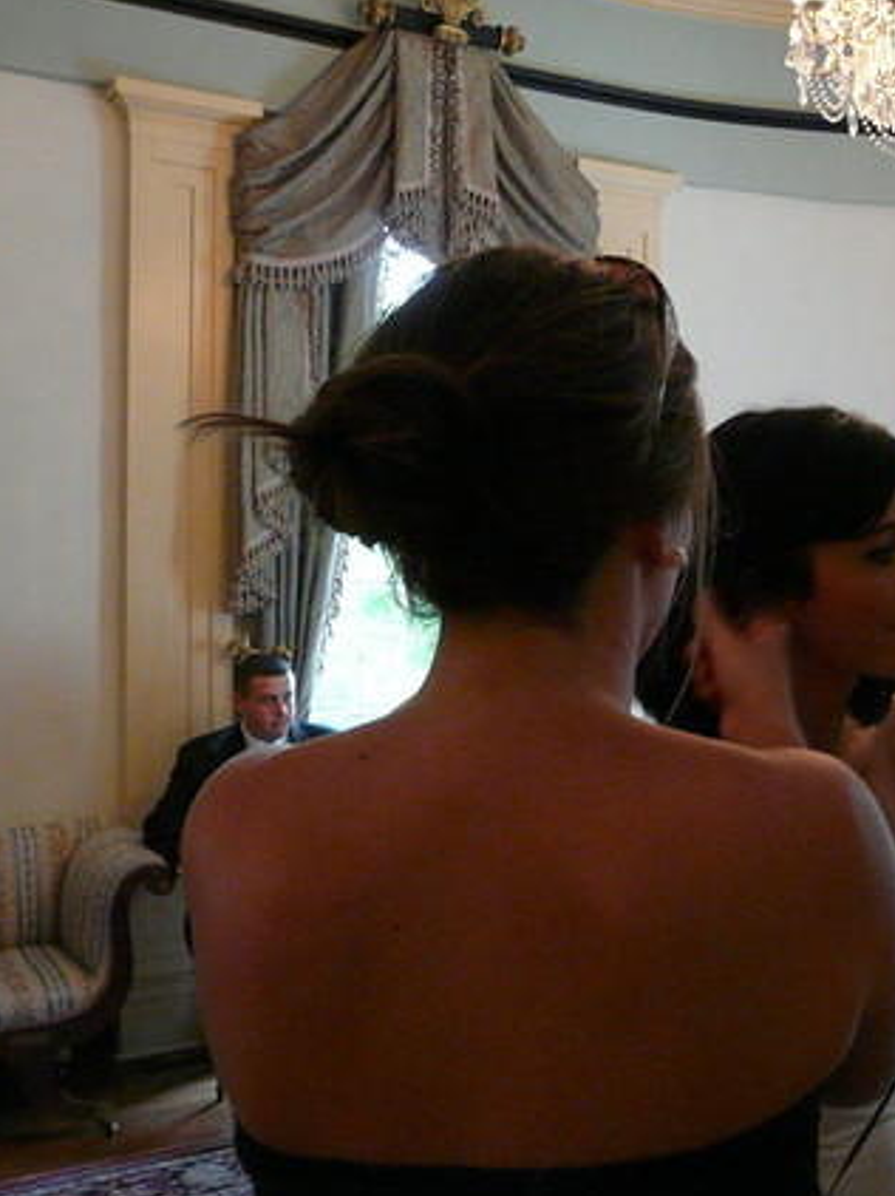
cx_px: 830
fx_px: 1518
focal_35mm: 44
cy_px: 555
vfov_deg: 42.9
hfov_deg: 31.1
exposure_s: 1/25
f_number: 2.8
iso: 400
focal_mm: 4.6
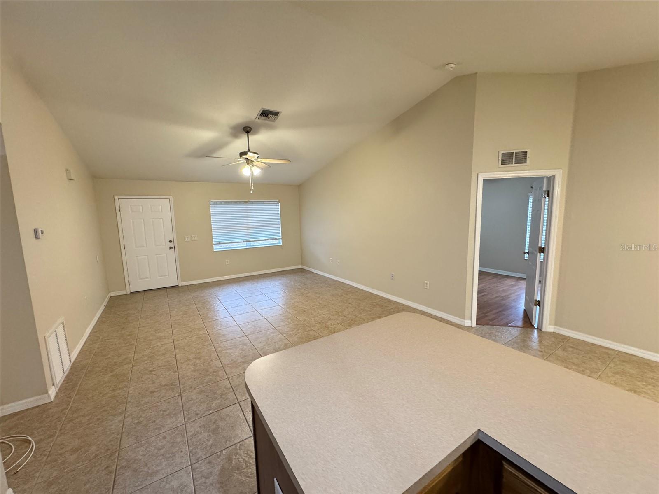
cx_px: 330
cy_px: 247
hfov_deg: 102.1
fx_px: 267
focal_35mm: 14
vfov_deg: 85.7
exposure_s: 1/60
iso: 320
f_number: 2.2
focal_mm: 2.22
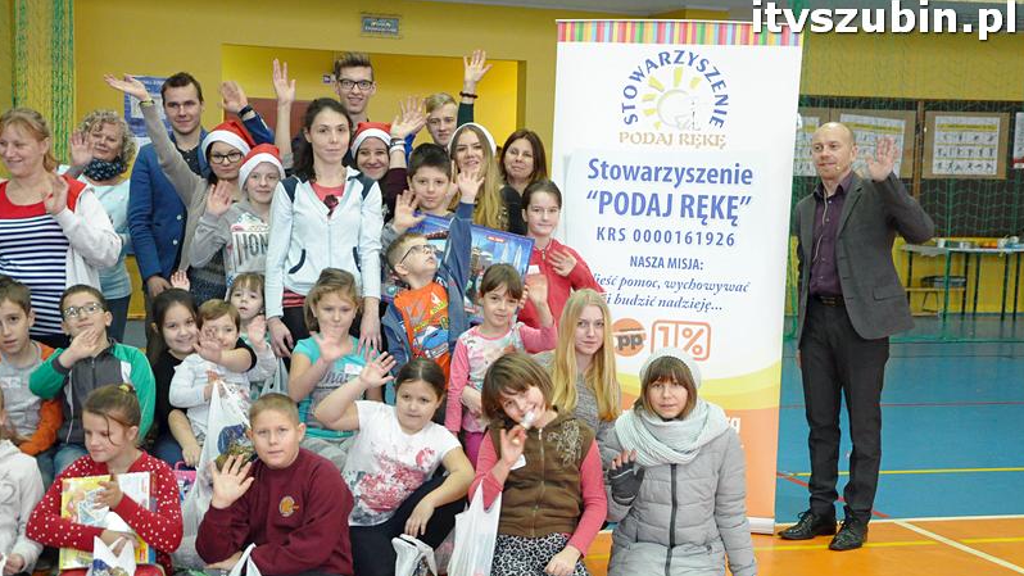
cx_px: 495
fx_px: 1590
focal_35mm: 59
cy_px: 341
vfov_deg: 20.5
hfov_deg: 35.7
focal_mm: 35
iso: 3200
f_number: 4.5
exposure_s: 1/80
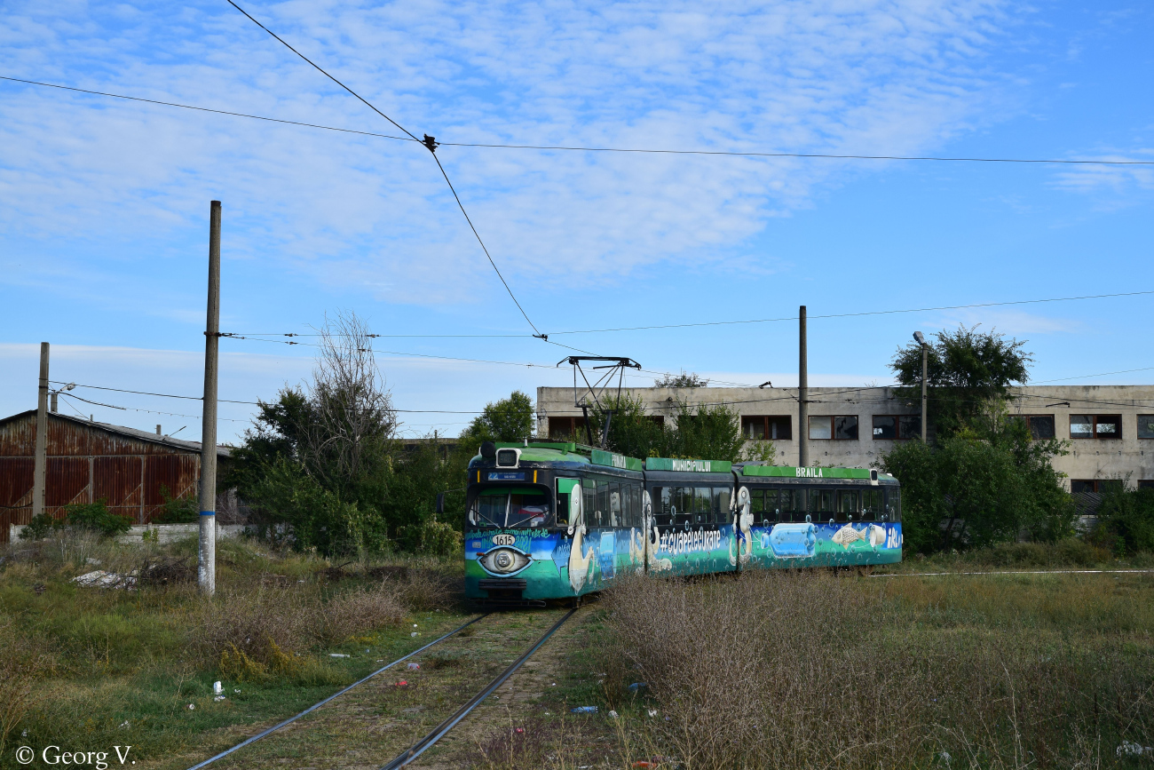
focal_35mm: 51
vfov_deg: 26.5
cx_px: 577
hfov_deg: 38.9
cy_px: 385
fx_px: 1635
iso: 200
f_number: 8
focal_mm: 34
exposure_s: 1/500
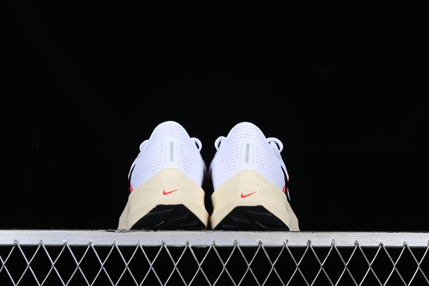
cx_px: 214
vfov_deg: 18.2
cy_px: 143
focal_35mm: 75
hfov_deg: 27.0
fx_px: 894
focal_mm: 50
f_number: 8
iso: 160
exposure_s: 1/160
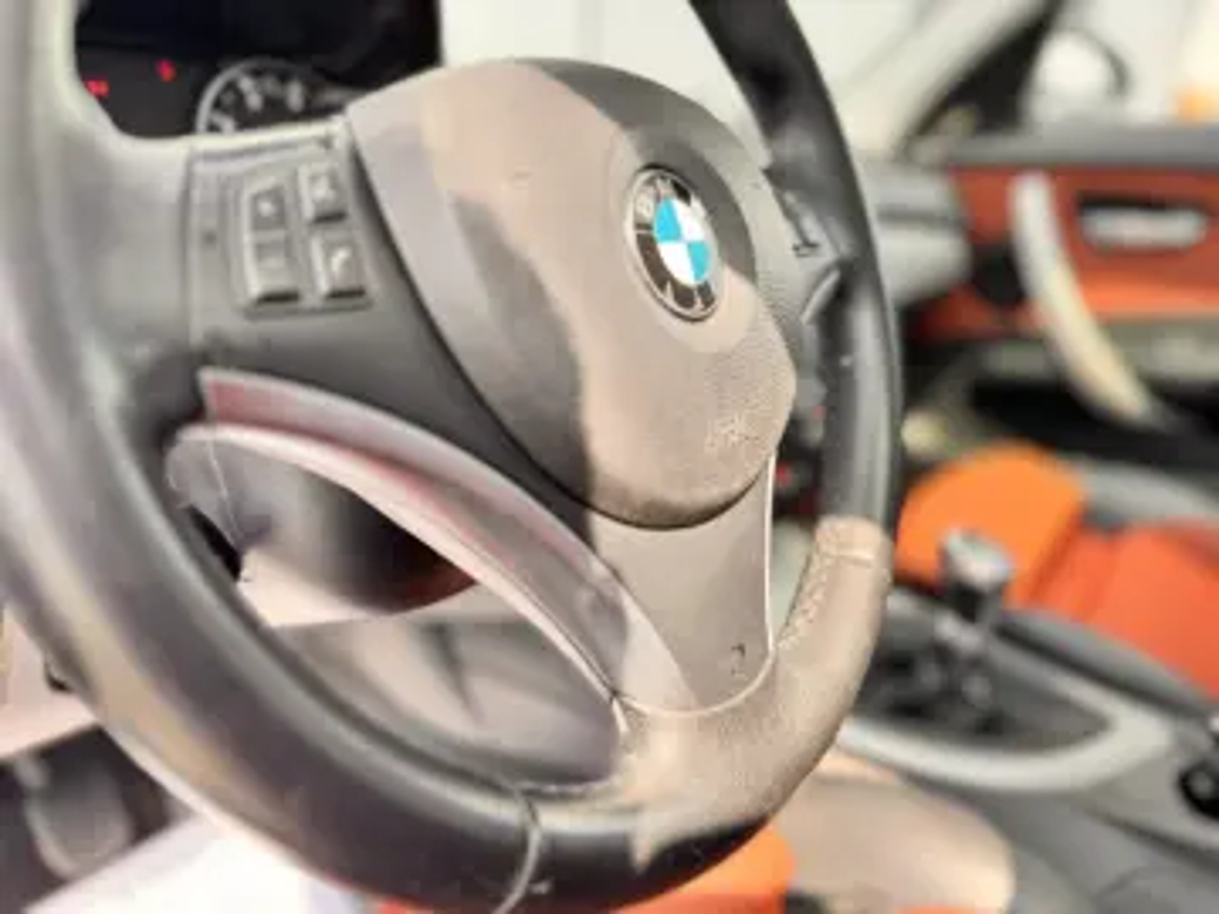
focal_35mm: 24
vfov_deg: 56.8
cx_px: 610
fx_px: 845
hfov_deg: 71.6
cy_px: 457
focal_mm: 6.76
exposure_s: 1/258
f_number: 1.78
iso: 64
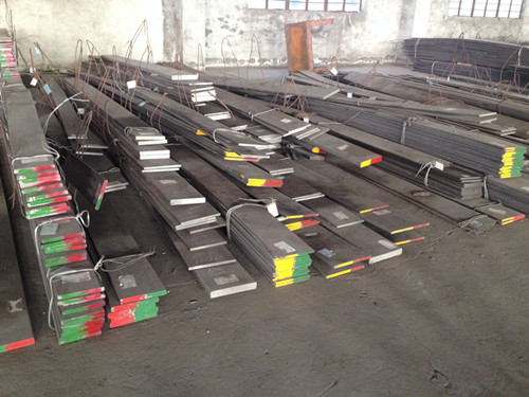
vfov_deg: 40.7
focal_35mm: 35
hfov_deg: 52.6
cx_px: 264
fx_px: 535
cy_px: 198
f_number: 2.4
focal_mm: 4.28
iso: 250
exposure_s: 1/20
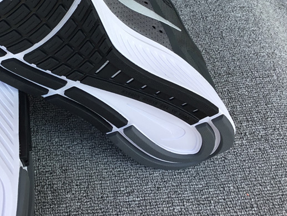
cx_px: 63
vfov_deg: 26.6
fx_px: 448
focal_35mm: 54
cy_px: 46
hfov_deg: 34.6
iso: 25
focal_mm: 3.3
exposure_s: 1/117
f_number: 2.4
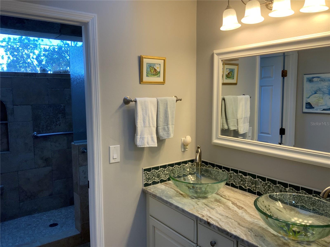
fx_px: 276
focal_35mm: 29
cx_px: 165
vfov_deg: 48.2
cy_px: 124
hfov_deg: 61.7
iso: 64
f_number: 1.8
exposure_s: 1/120
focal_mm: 3
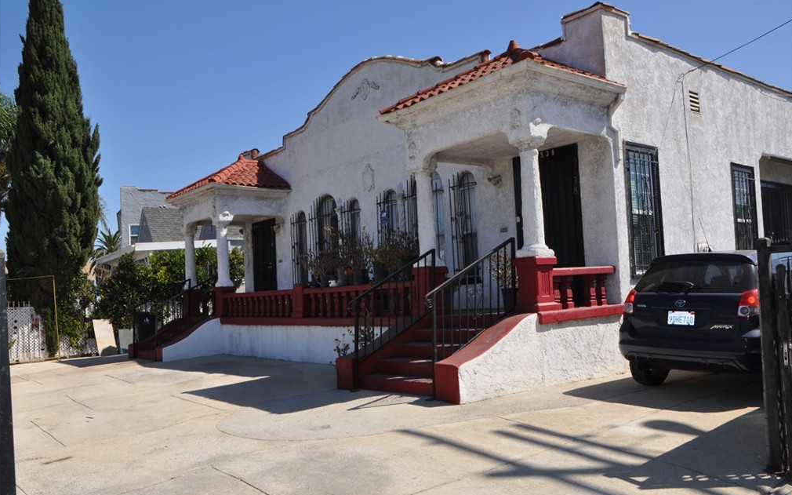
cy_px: 253
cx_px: 396
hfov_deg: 58.9
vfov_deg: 38.8
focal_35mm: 33
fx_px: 702
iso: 250
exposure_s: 1/200
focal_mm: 21
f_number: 16
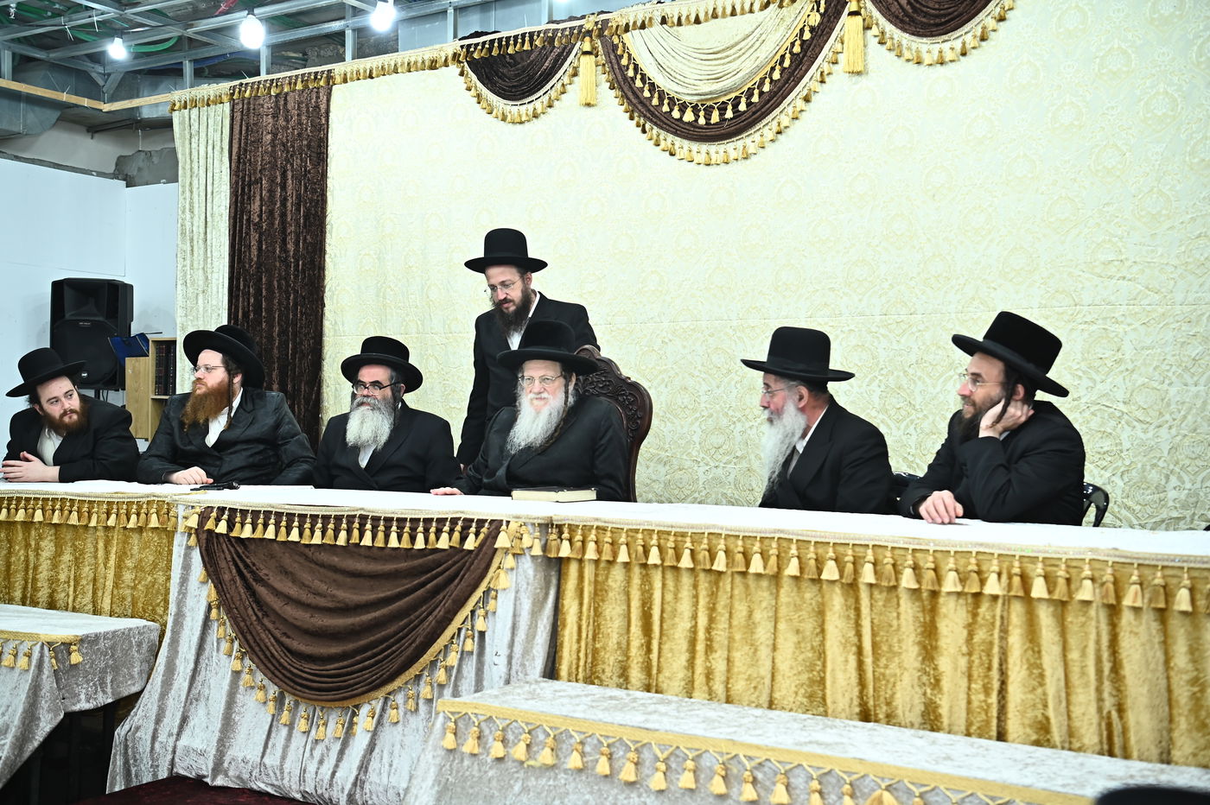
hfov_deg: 46.4
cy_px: 402
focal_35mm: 42
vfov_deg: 31.9
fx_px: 1411
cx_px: 605
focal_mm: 42
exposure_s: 1/125
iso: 1000
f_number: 4
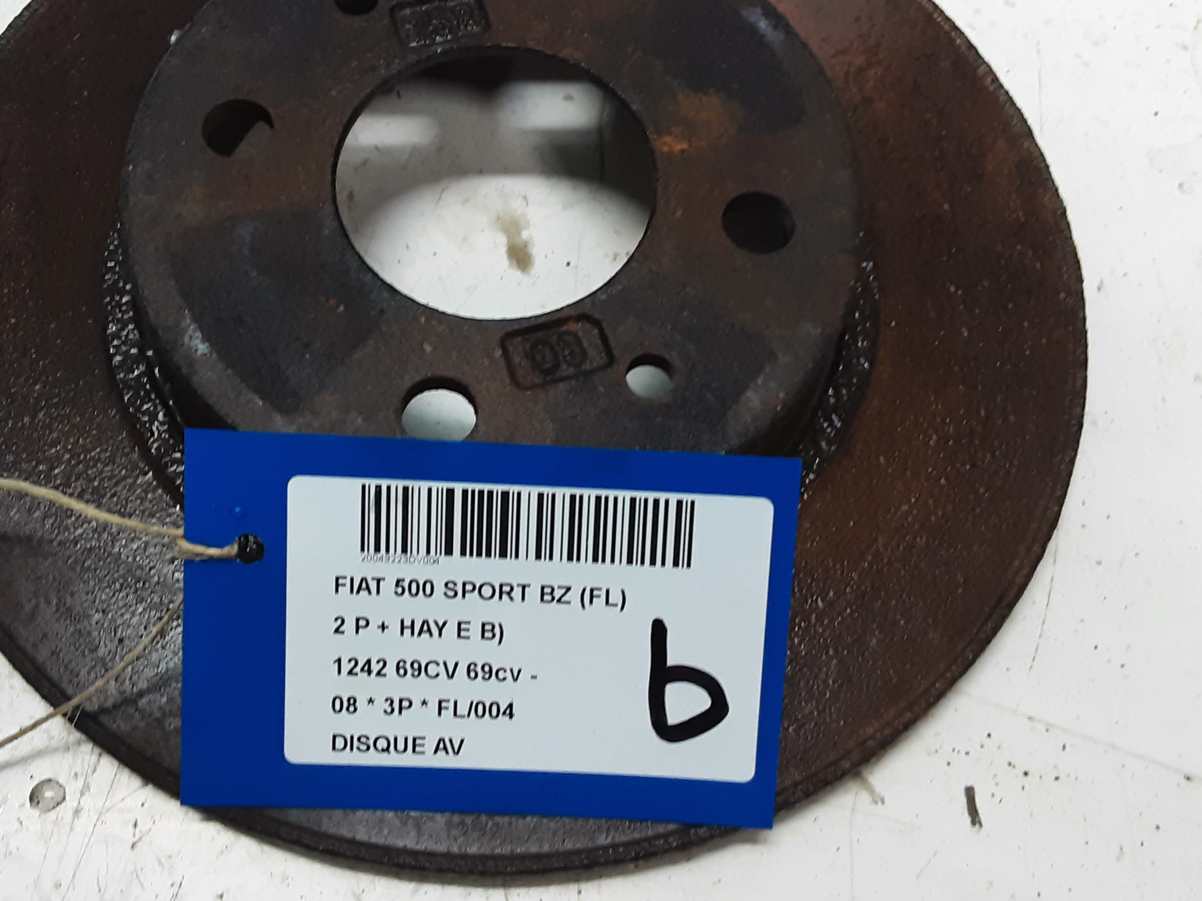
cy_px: 369
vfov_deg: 37.6
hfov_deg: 48.6
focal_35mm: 38
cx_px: 462
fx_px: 1319
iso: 160
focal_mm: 2.91
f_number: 1.9
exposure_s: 1/50
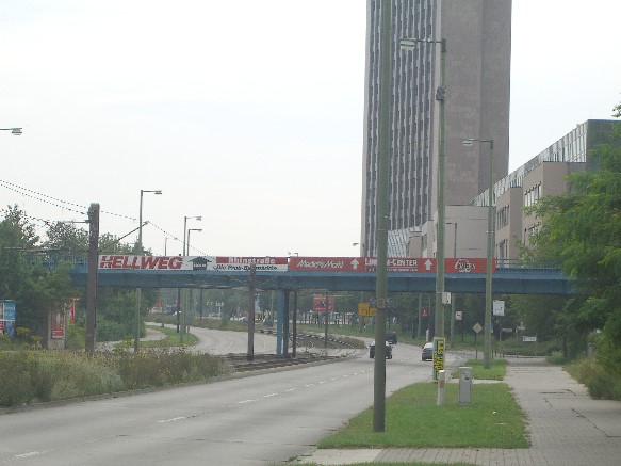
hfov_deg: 17.3
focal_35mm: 114
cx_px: 310
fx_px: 2045
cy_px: 233
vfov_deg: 13.0
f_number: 5.1
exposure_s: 1/125
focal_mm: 23.7
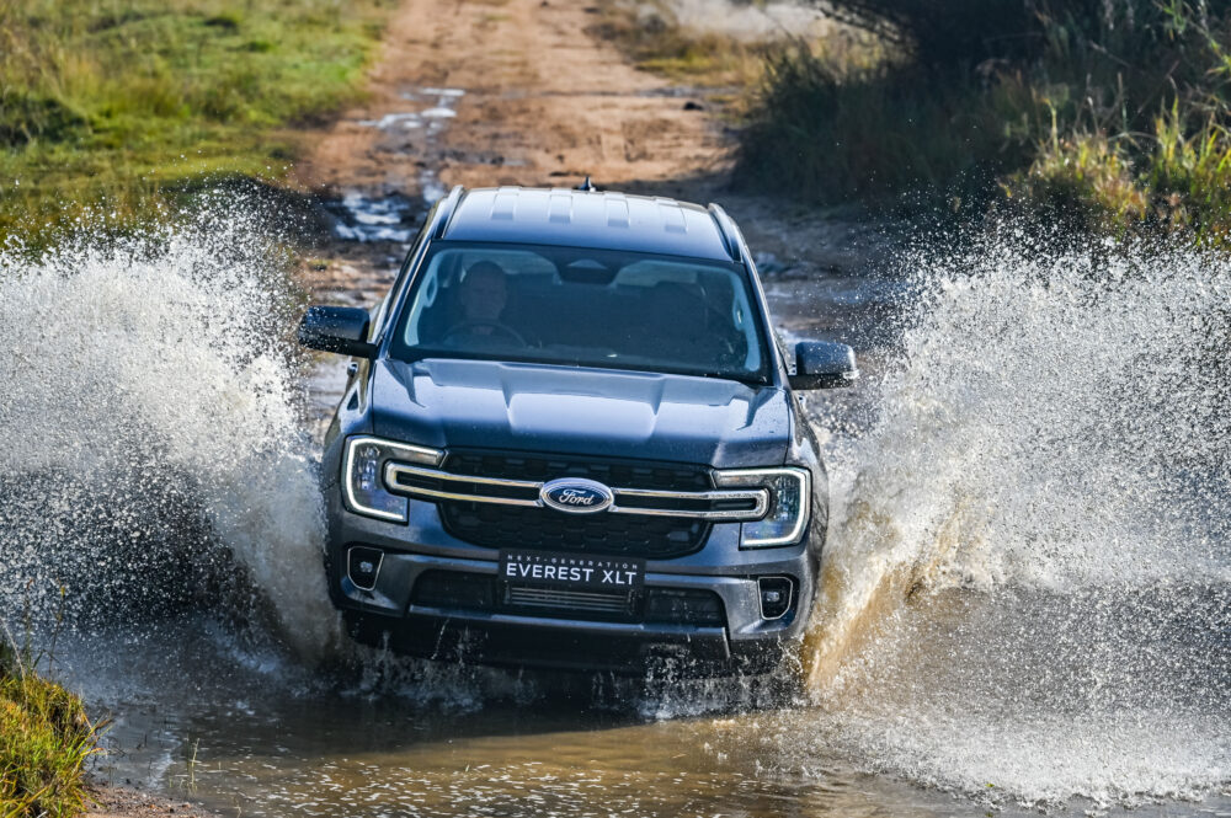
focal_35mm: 170
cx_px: 616
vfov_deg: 8.1
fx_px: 5808
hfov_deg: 12.1
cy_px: 409
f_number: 6.3
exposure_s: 1/800
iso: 450
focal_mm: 170
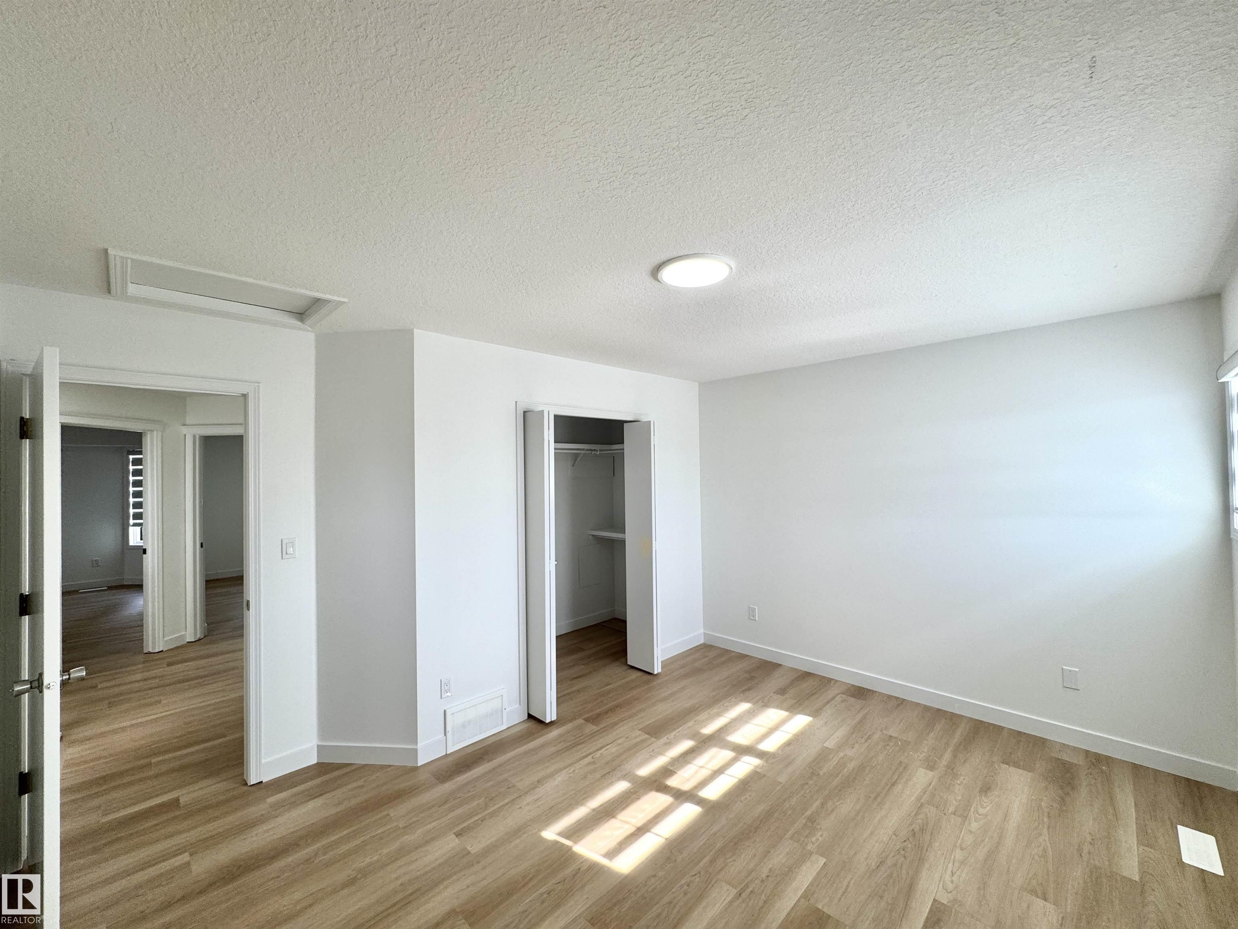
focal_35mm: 14
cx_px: 619
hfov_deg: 102.1
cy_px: 464
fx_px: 501
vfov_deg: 85.7
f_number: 2.2
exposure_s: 1/120
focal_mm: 2.22
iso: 64
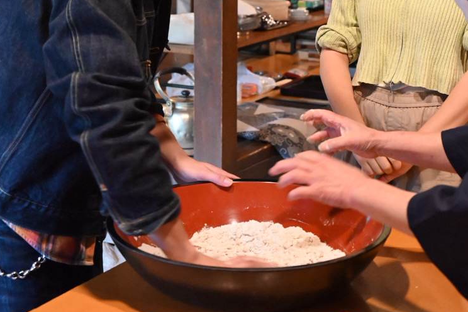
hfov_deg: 25.6
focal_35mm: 79
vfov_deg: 17.2
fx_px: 1027
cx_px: 269
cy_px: 67
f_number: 5.6
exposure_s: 1/60
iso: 7200
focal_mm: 49
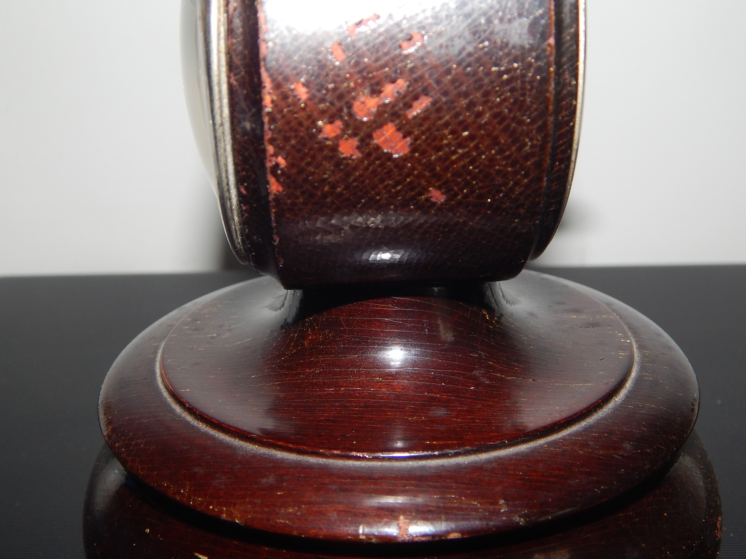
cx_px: 373
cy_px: 280
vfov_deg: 33.6
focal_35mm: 43
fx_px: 927
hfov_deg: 43.9
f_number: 7.1
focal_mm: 7.7
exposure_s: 1/30
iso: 200
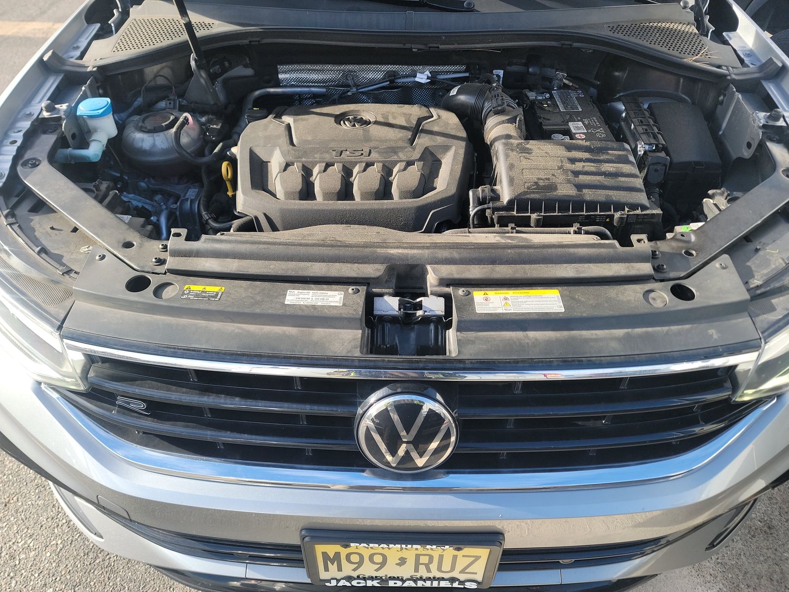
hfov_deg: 71.6
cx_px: 394
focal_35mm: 24
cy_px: 296
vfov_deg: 56.8
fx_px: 547
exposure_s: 1/186
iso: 50
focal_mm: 6.7
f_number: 1.8
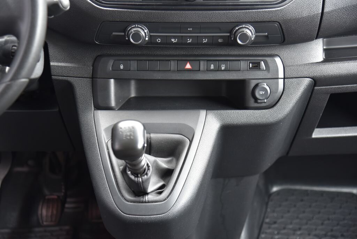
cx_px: 178
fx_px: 575
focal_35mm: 58
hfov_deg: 34.5
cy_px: 120
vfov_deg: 23.4
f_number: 4
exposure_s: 1/13
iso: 500
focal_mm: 58
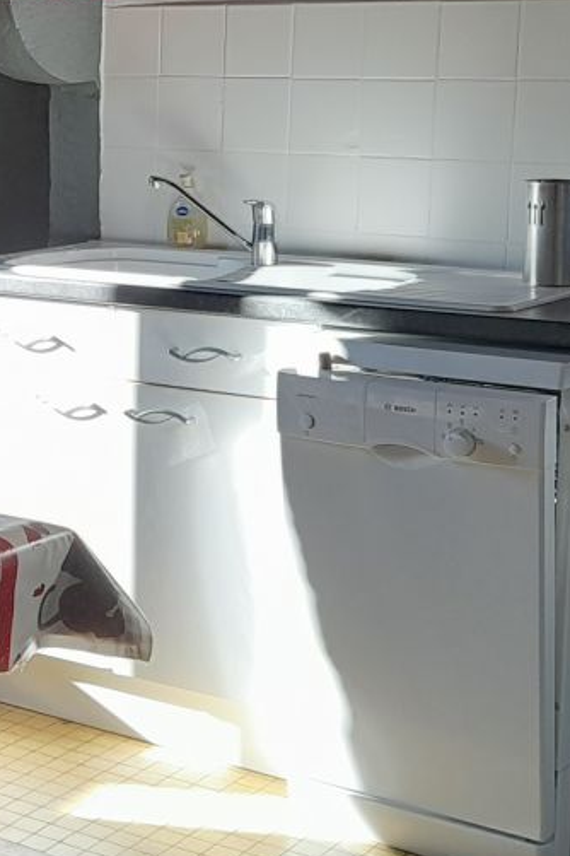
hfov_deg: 15.6
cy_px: 292
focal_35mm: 83
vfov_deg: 24.4
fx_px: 1971
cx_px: -183
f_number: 2
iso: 64
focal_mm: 4.6
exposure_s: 1/60
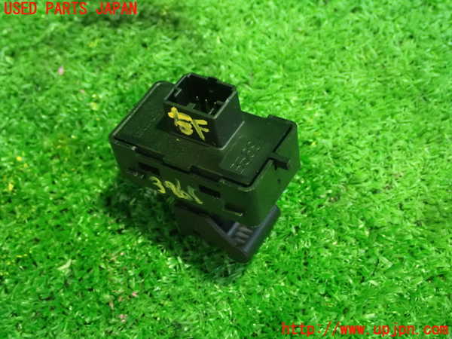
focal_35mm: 62
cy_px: 170
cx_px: 226
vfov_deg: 23.7
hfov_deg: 31.2
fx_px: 810
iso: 1600
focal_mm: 11.09
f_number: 3.6
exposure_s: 1/15
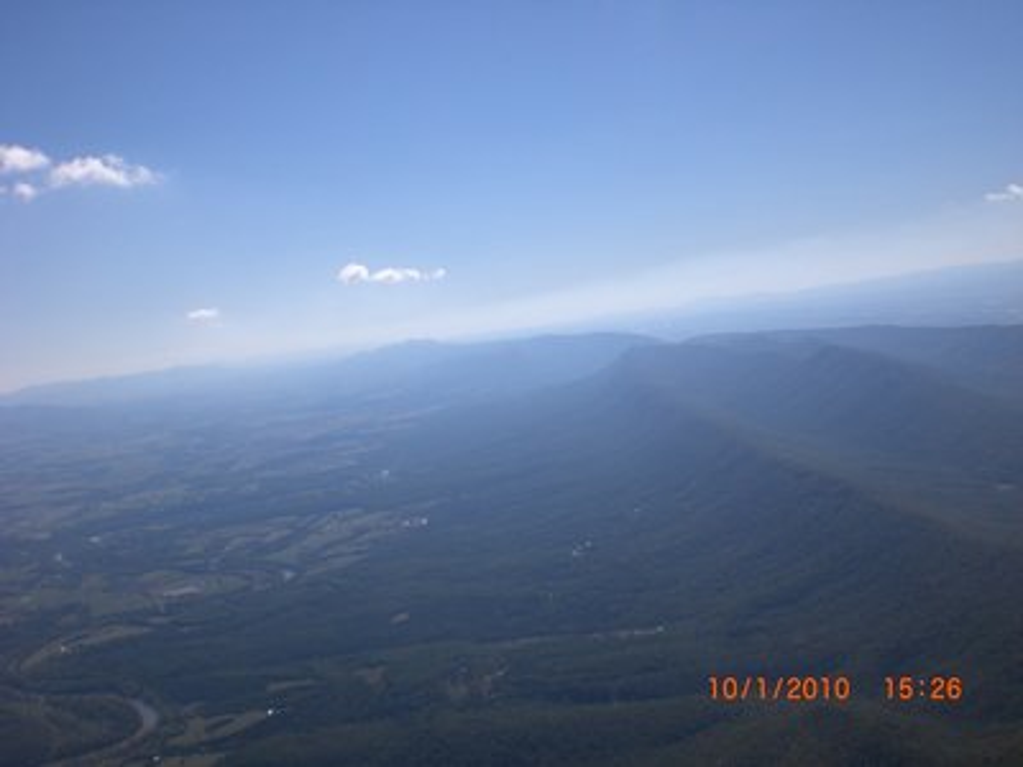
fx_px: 1123
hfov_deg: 49.0
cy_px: 384
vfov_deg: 37.7
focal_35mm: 38
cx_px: 512
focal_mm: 6.3
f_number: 4.4
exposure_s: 1/1250
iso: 50
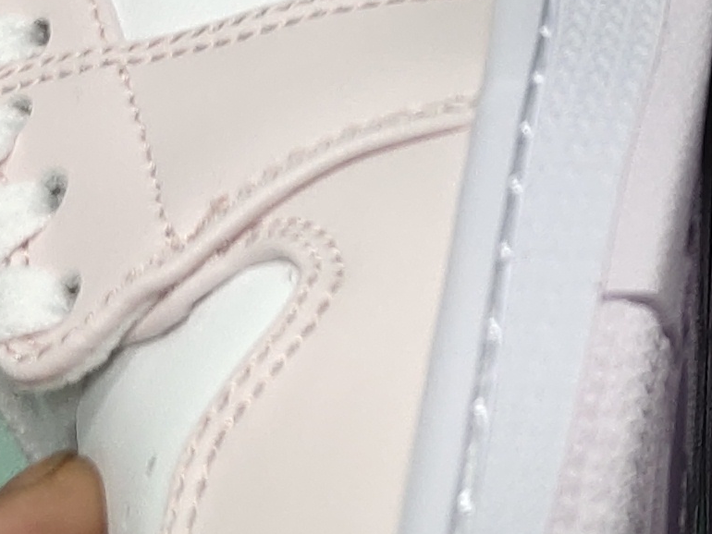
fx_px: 3230
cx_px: 565
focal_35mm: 157
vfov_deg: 9.4
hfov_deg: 12.5
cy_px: 151
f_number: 1.79
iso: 64
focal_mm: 4.35
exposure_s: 1/100
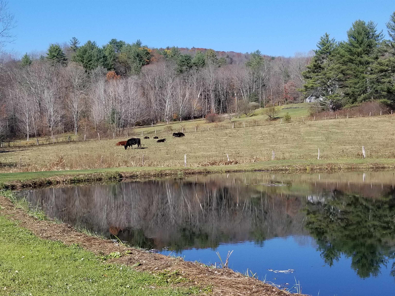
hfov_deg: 67.3
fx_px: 297
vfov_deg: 53.1
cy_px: 148
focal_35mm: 26
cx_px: 198
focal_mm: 4.25
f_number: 1.7
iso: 50
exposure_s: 1/1980
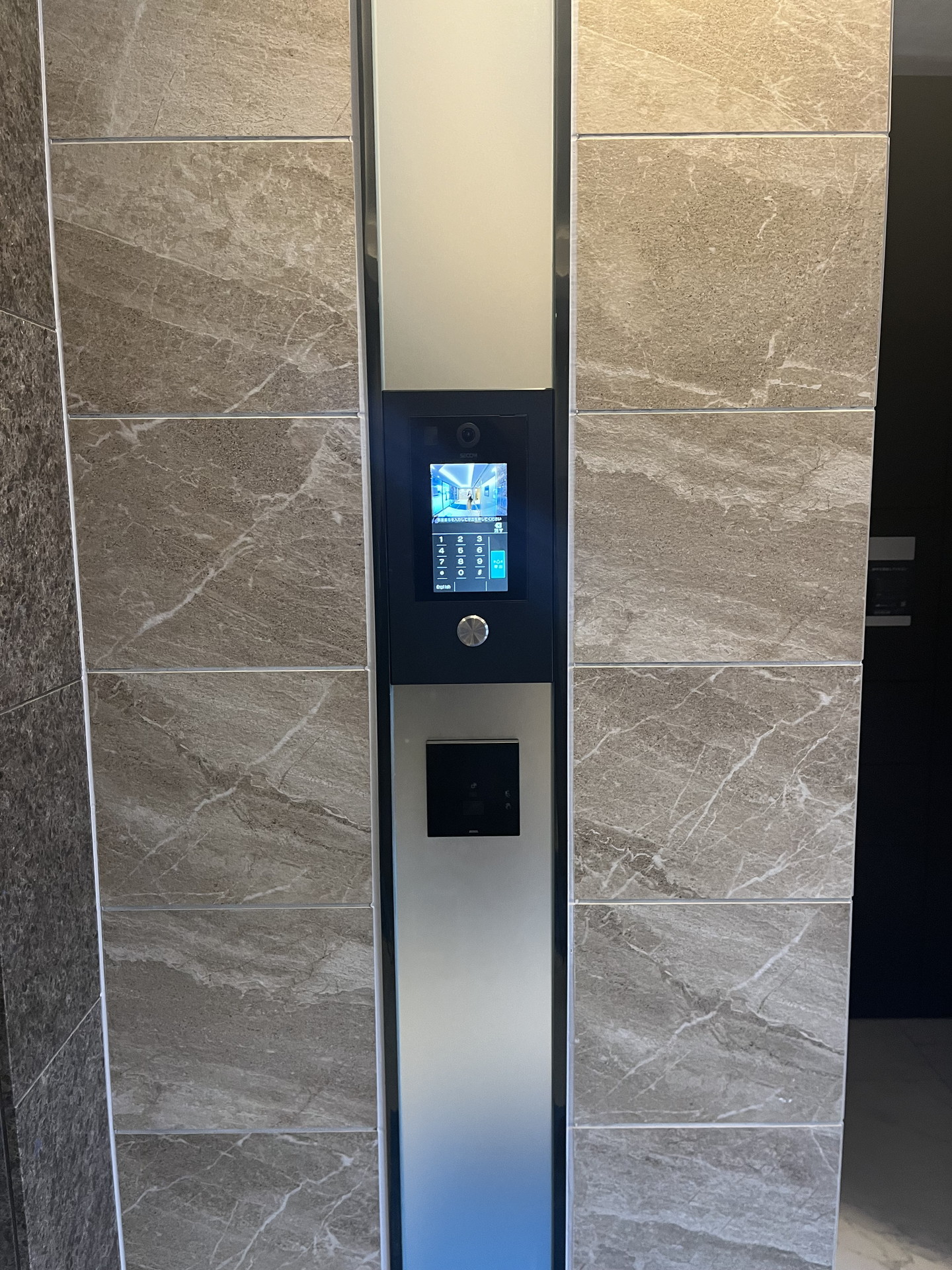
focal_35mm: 26
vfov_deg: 67.3
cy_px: 635
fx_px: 953
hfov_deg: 53.1
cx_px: 476
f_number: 1.6
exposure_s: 1/50
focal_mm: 5.1
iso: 200
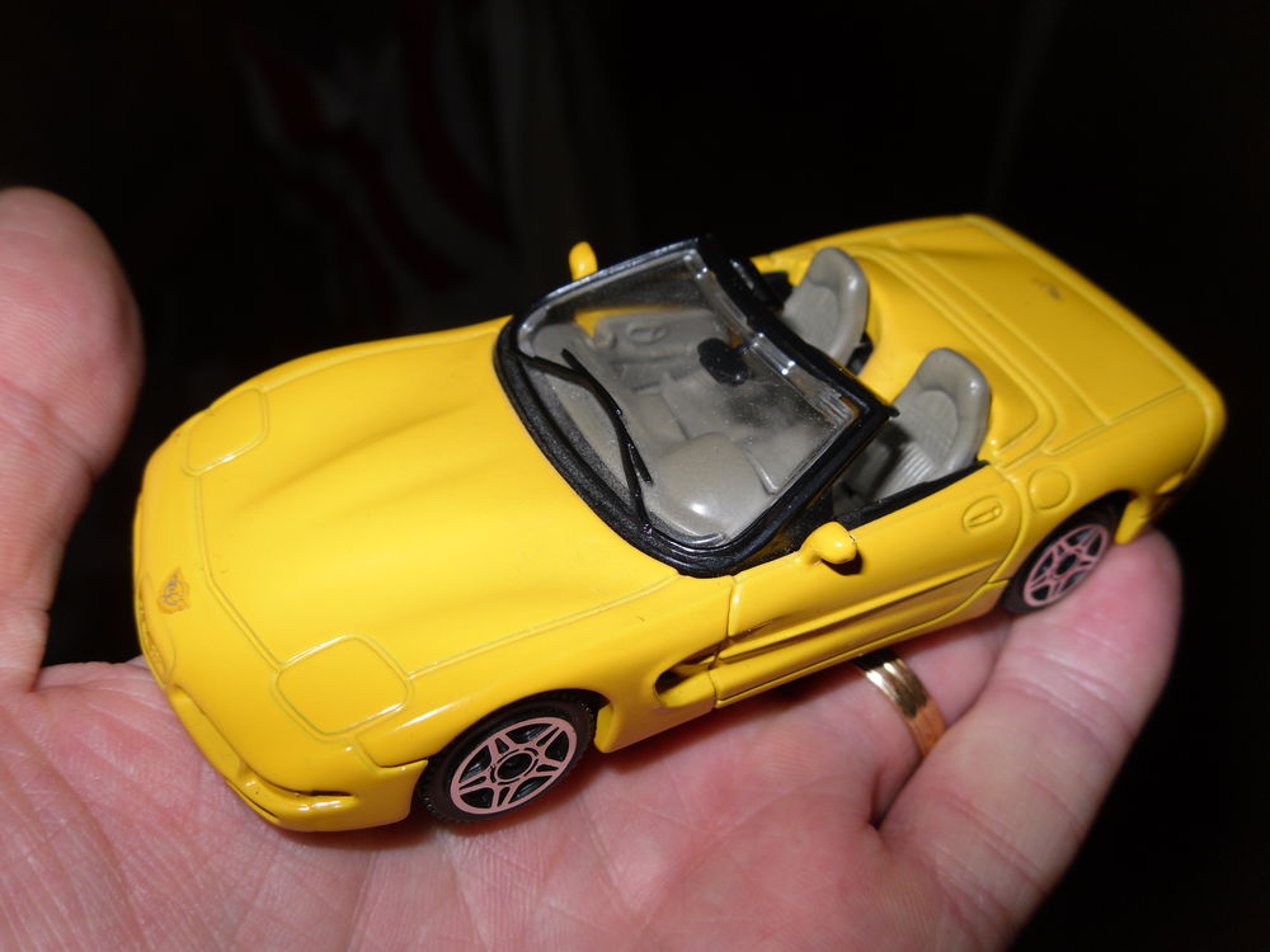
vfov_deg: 40.7
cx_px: 635
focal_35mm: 35
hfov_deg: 52.6
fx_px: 1284
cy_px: 476
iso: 80
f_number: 8.2
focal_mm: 6.3
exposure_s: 1/45
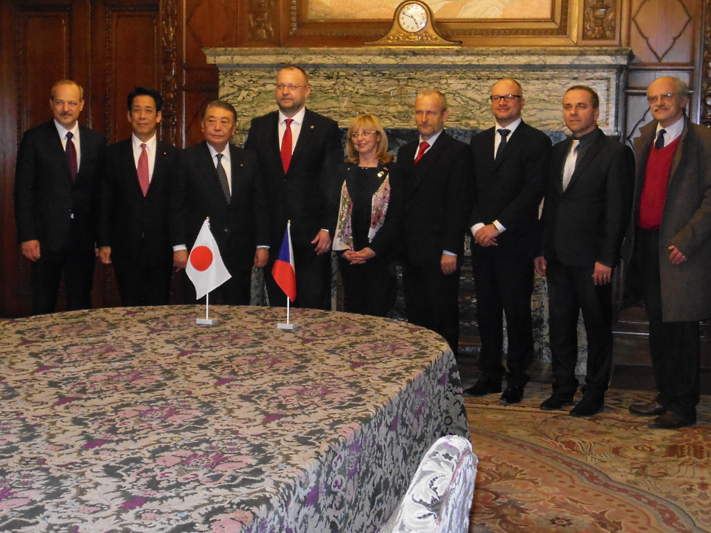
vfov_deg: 25.7
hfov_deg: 33.8
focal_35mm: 57
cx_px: 356
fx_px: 1171
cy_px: 266
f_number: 4.1
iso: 1600
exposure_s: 1/60
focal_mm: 10.2
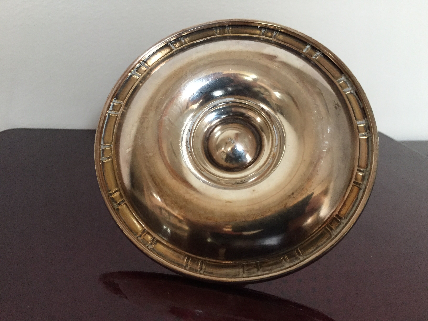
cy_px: 160
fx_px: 359
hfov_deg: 61.7
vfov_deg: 48.2
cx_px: 214
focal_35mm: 29
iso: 320
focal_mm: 4.15
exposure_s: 1/33
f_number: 2.2
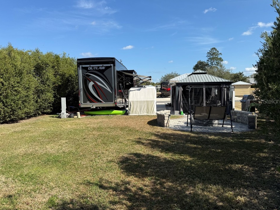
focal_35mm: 26
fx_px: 210
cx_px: 140
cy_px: 101
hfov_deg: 67.3
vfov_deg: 53.1
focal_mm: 6.76
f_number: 1.78
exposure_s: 1/3759
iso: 80
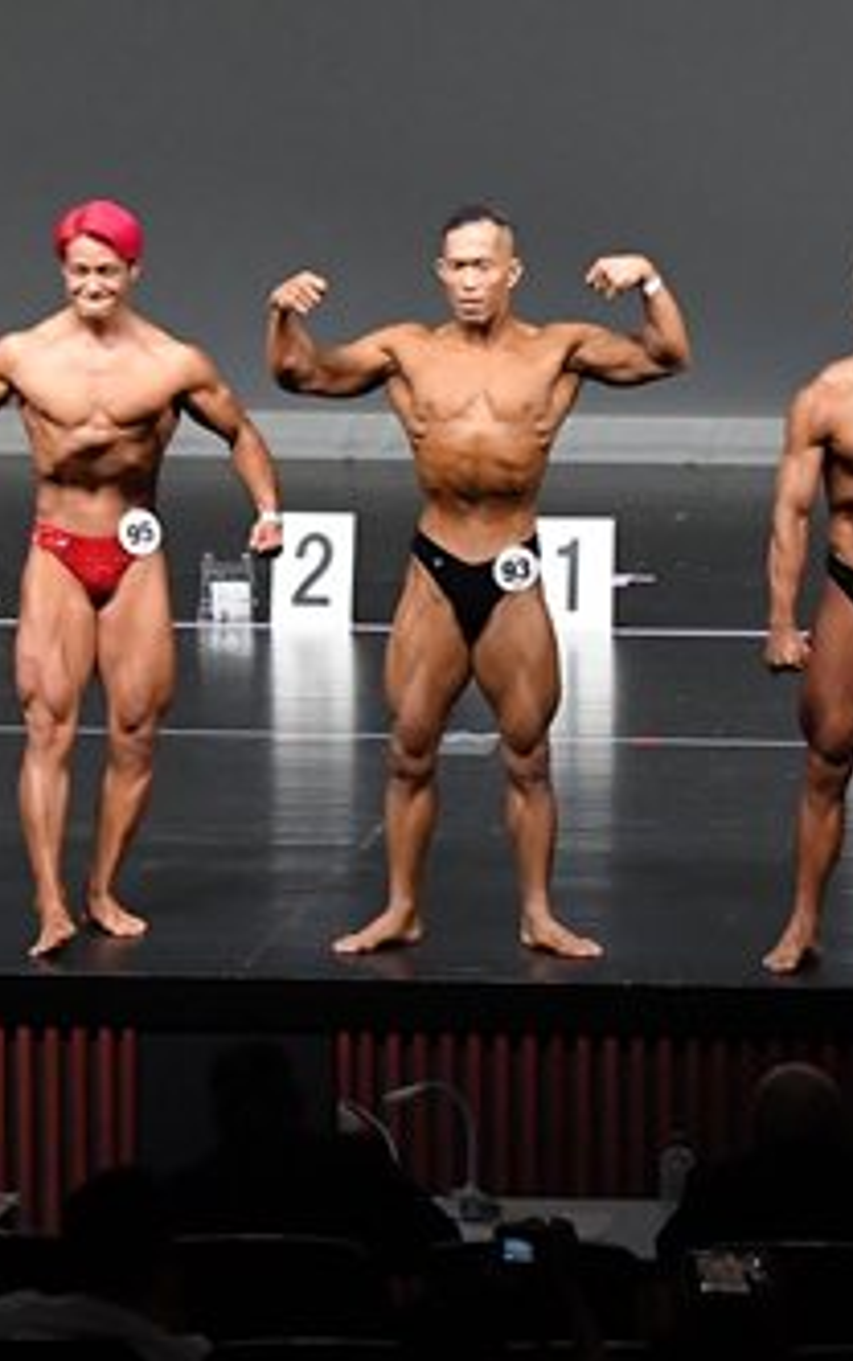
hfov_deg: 4.4
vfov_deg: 6.9
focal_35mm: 302
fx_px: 11214
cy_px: 496
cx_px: 691
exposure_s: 1/400
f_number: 5.6
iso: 5000
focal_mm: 85
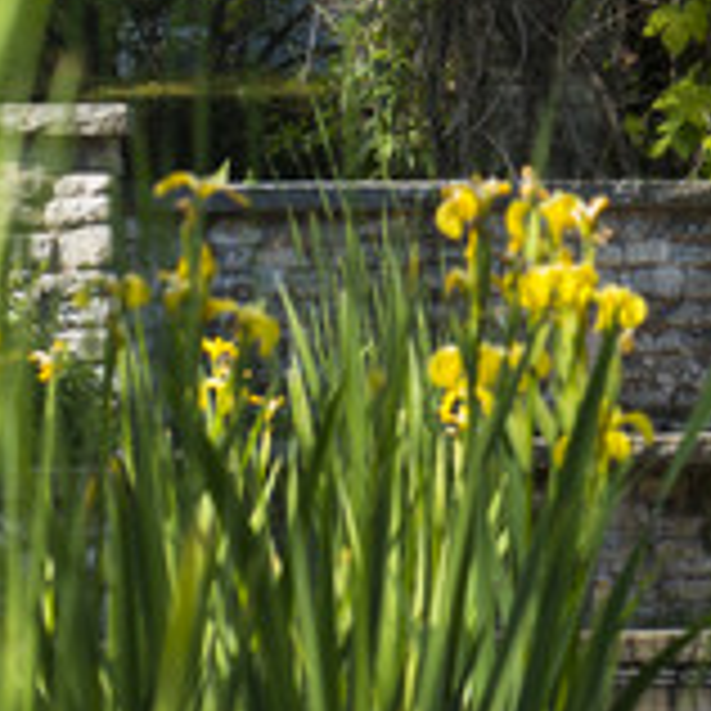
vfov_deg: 2.7
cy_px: -151
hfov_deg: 2.7
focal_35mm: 639
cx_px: 1177
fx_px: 14849
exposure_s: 1/60
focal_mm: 116
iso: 50
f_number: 9
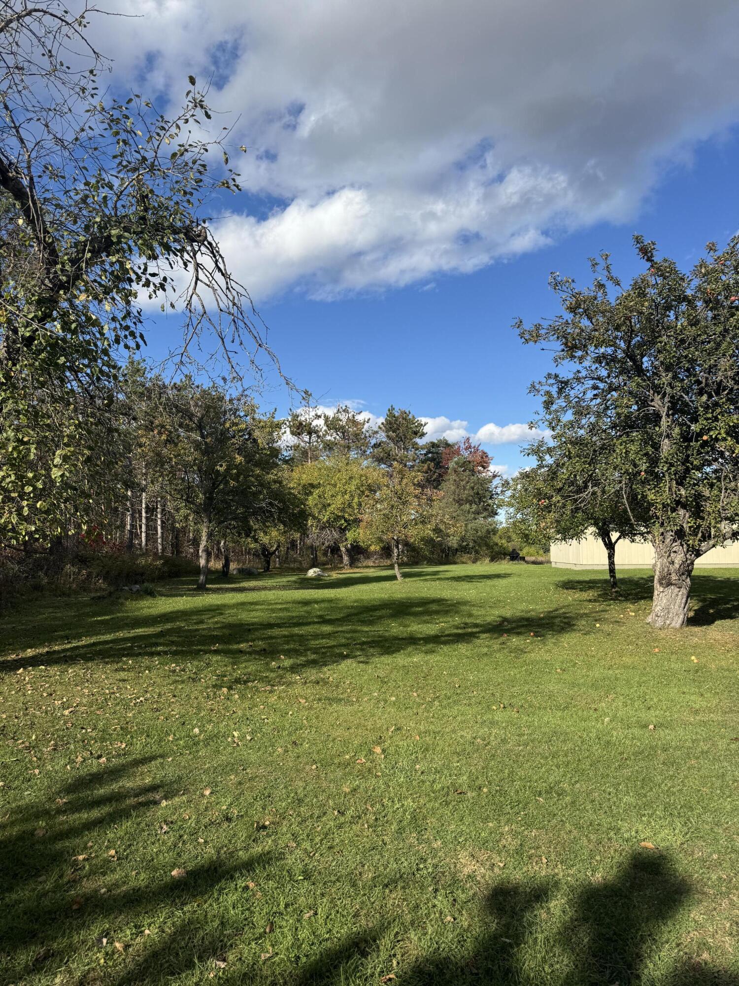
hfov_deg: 56.8
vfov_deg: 71.6
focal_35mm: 24
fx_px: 683
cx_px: 370
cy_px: 493
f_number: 1.78
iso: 80
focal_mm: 6.76
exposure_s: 1/4049
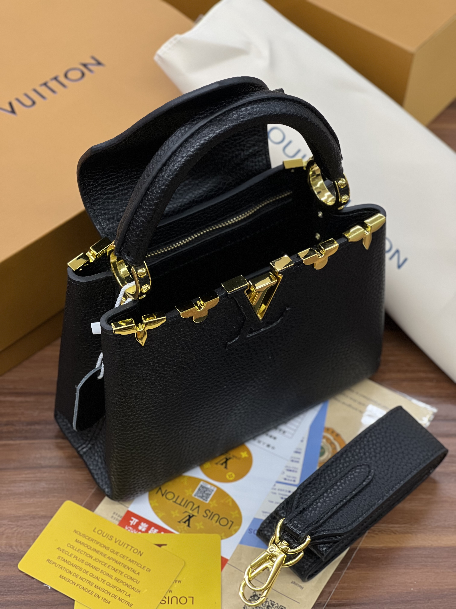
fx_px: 1352
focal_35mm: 77
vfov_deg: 25.3
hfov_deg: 19.1
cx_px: 228
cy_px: 304
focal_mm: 9
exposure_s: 1/50
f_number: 2.8
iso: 160
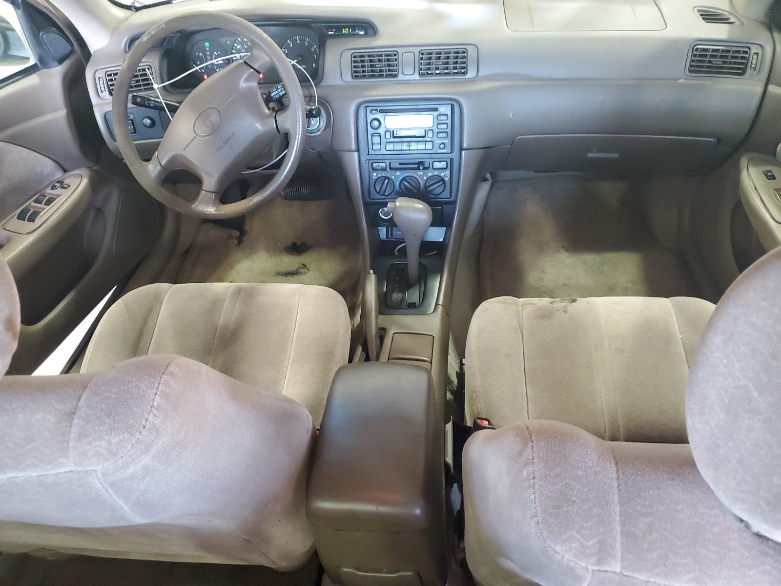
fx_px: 587
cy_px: 293
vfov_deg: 53.1
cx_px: 390
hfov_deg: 67.3
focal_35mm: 26
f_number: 1.5
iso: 344
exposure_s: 1/30
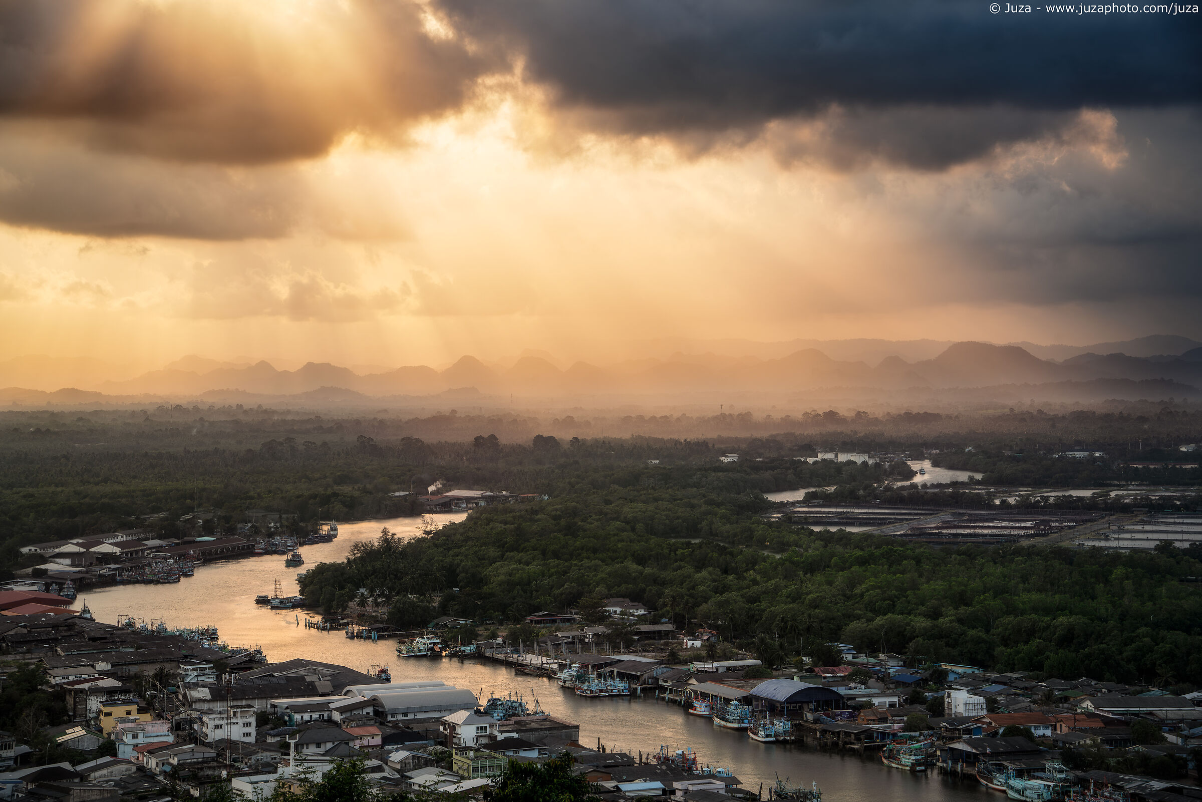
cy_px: 401
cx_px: 601
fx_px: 2812
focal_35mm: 84
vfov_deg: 16.2
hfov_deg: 24.1
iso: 100
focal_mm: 84.2
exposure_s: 1/50
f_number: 11
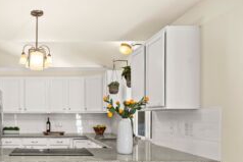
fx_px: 250
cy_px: 126
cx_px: 46
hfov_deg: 48.7
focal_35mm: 37
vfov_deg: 35.0
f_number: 7.1
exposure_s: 1/8
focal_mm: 22
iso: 1000
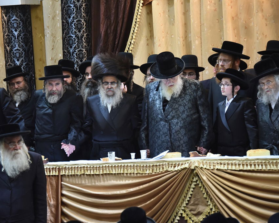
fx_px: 1263
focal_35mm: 153
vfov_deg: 10.1
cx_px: 126
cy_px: 112
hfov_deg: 12.6
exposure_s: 1/100
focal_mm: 135
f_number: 5.6
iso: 4000
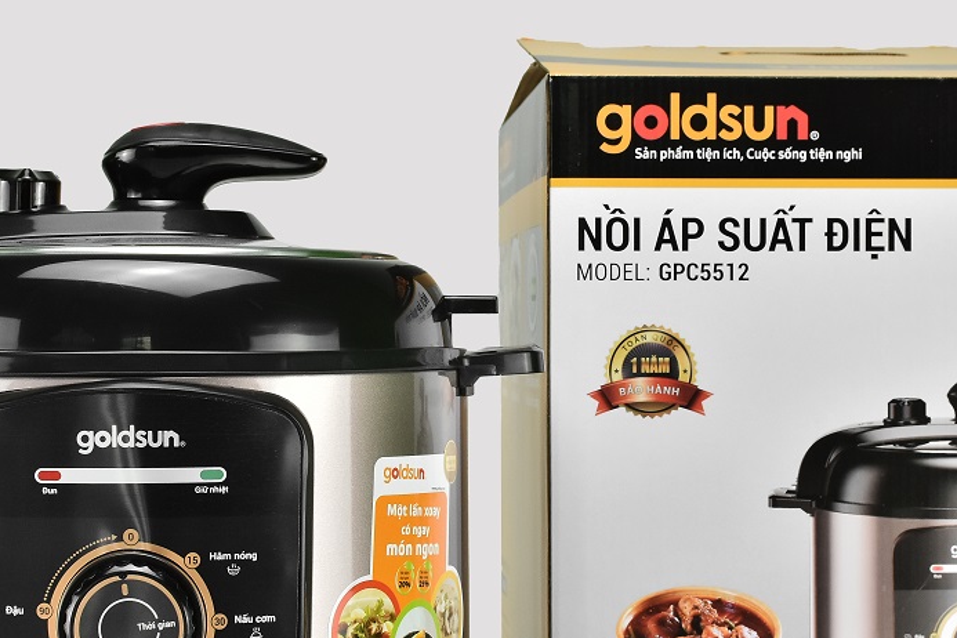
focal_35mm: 91
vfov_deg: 15.0
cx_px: 439
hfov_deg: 22.4
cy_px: 371
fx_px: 2415
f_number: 8
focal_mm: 35
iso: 560
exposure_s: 1/80
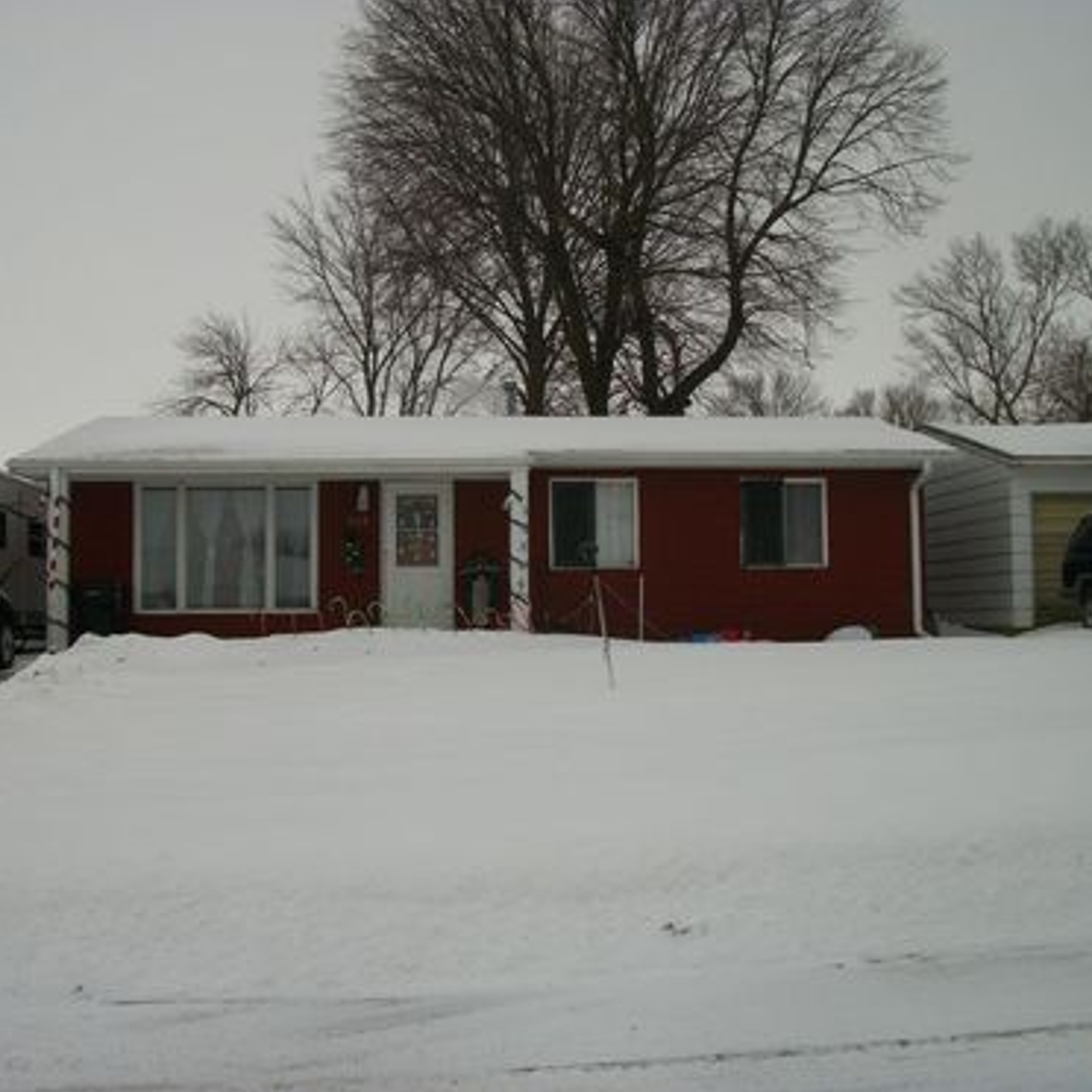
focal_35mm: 38
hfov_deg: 43.8
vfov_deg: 43.9
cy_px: 547
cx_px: 487
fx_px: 1356
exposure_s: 1/320
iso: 80
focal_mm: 5.7
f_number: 8.8
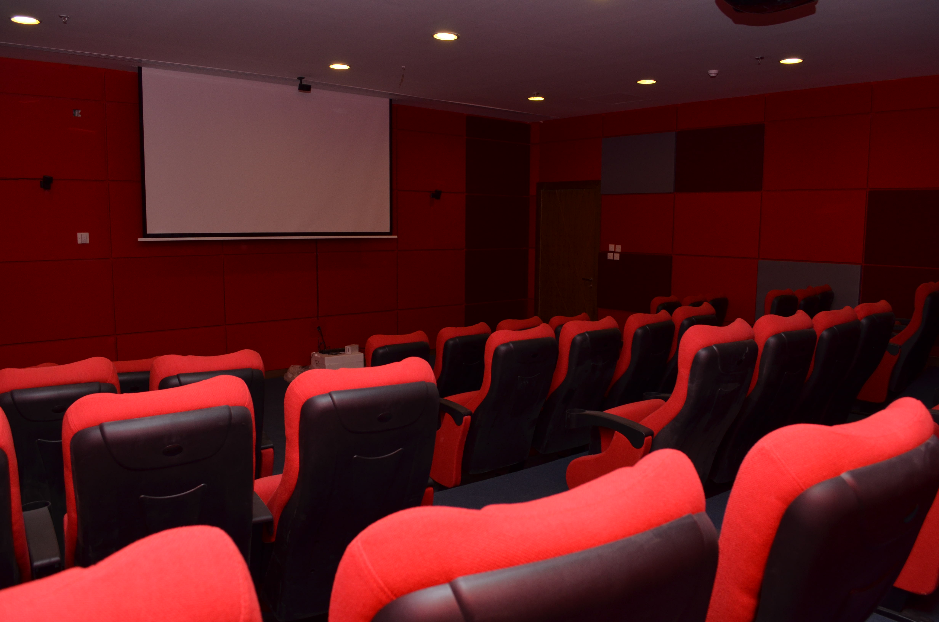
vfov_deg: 47.7
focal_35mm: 27
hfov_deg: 67.5
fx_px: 703
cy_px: 311
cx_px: 470
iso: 400
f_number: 6.7
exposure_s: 1/125
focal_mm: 18
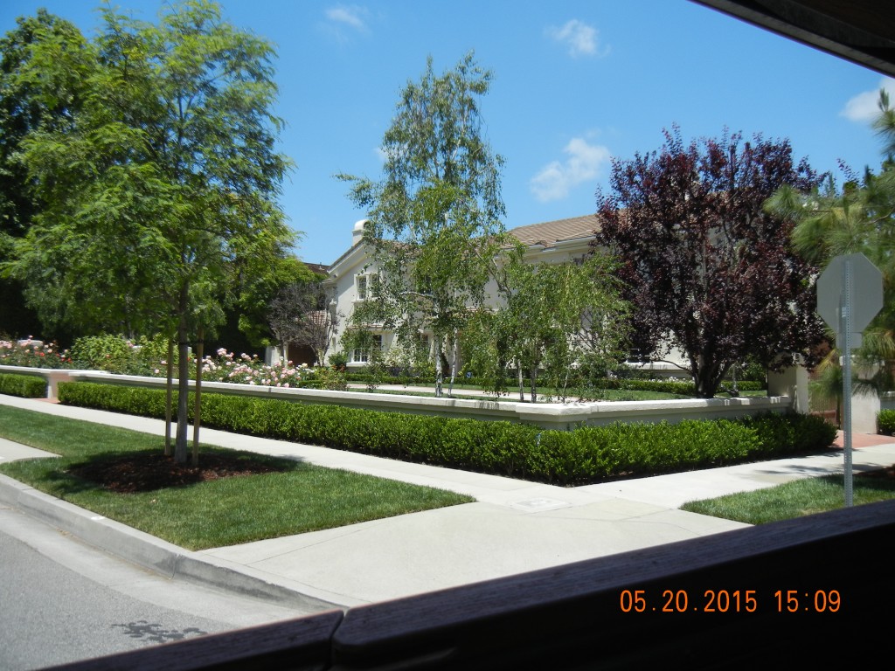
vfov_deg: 46.8
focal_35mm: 30
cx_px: 448
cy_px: 336
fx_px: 776
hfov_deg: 60.0
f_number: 7
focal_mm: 5.4
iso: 160
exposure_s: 1/354
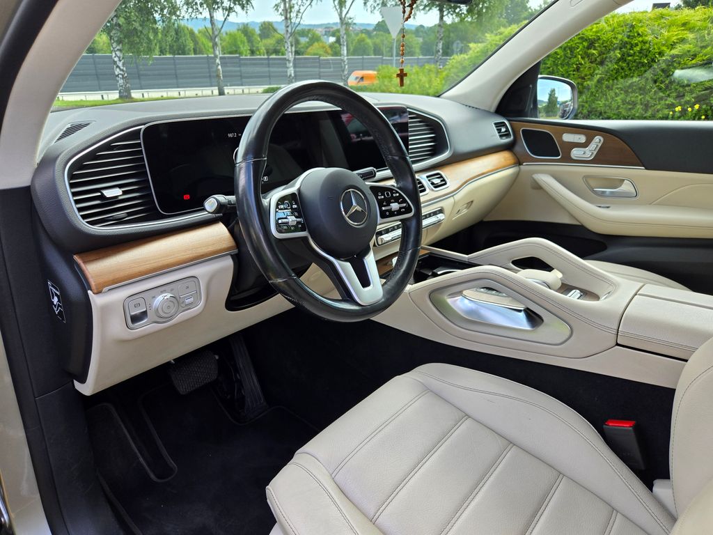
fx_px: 474
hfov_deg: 73.9
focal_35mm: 23
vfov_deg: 58.9
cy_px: 268
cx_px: 356
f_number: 1.8
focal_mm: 5.4
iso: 80
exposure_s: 1/547
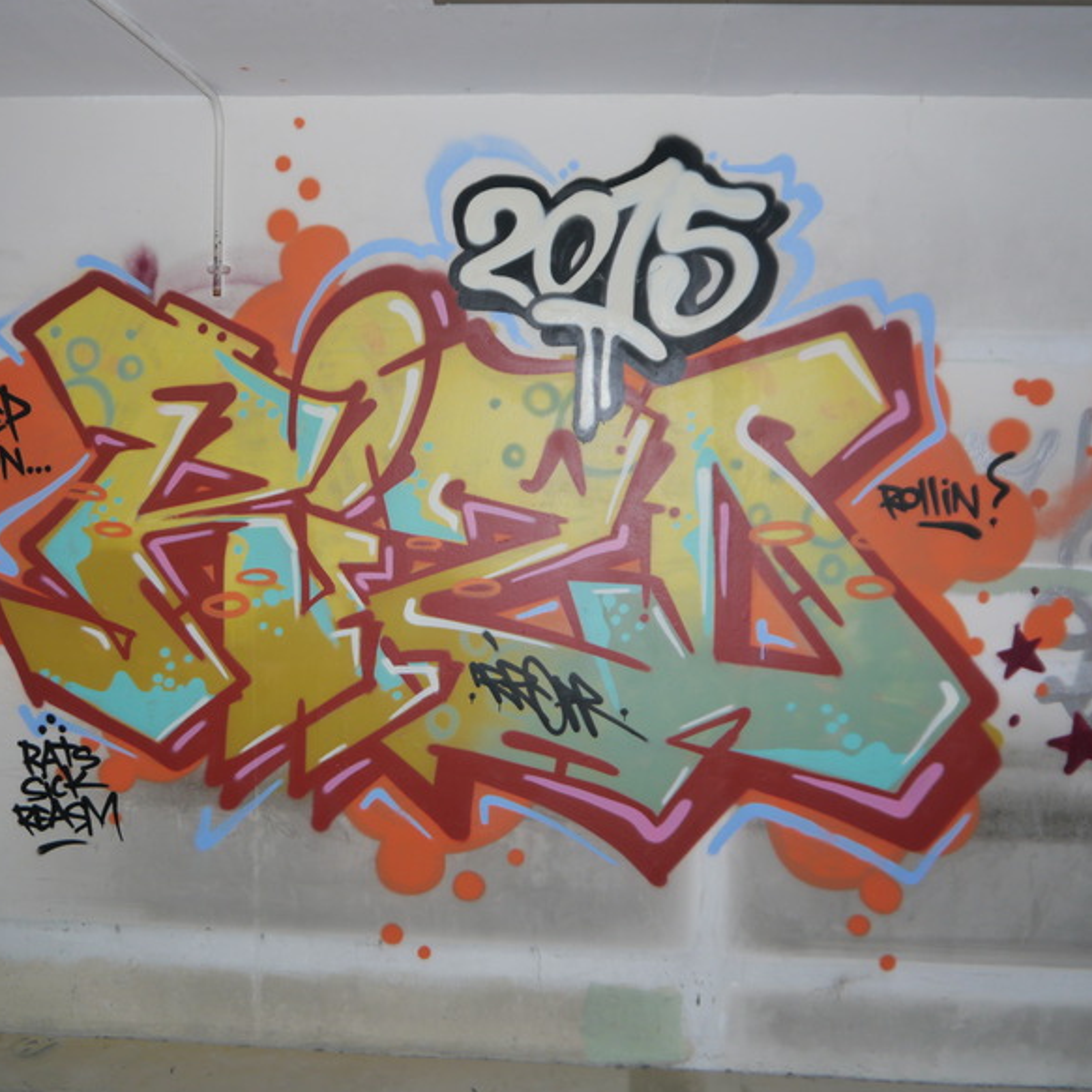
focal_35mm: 34
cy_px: 548
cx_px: 530
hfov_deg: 48.4
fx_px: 1213
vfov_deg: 48.5
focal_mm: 14
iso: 160
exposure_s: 1/8
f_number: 3.5
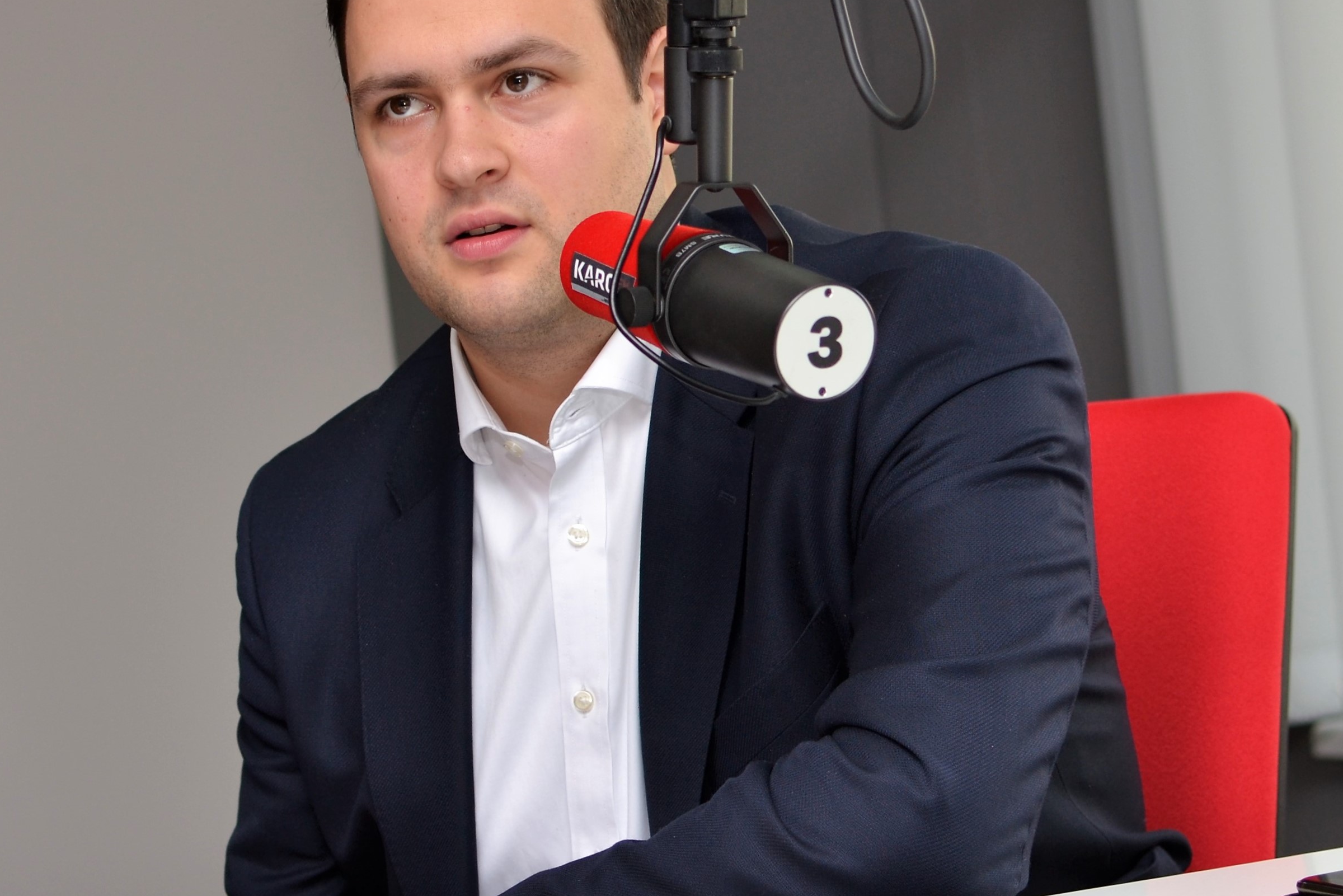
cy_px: 374
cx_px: 502
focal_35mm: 75
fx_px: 2787
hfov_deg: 27.0
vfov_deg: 18.2
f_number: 2.8
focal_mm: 35
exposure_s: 1/200
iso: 100
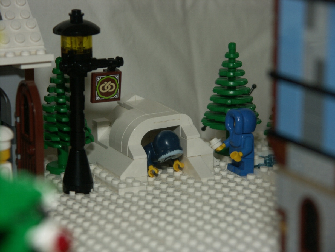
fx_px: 1413
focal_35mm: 146
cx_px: 168
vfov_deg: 10.2
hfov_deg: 13.5
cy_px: 126
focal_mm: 37.4
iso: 100
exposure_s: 1/125
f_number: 3.2
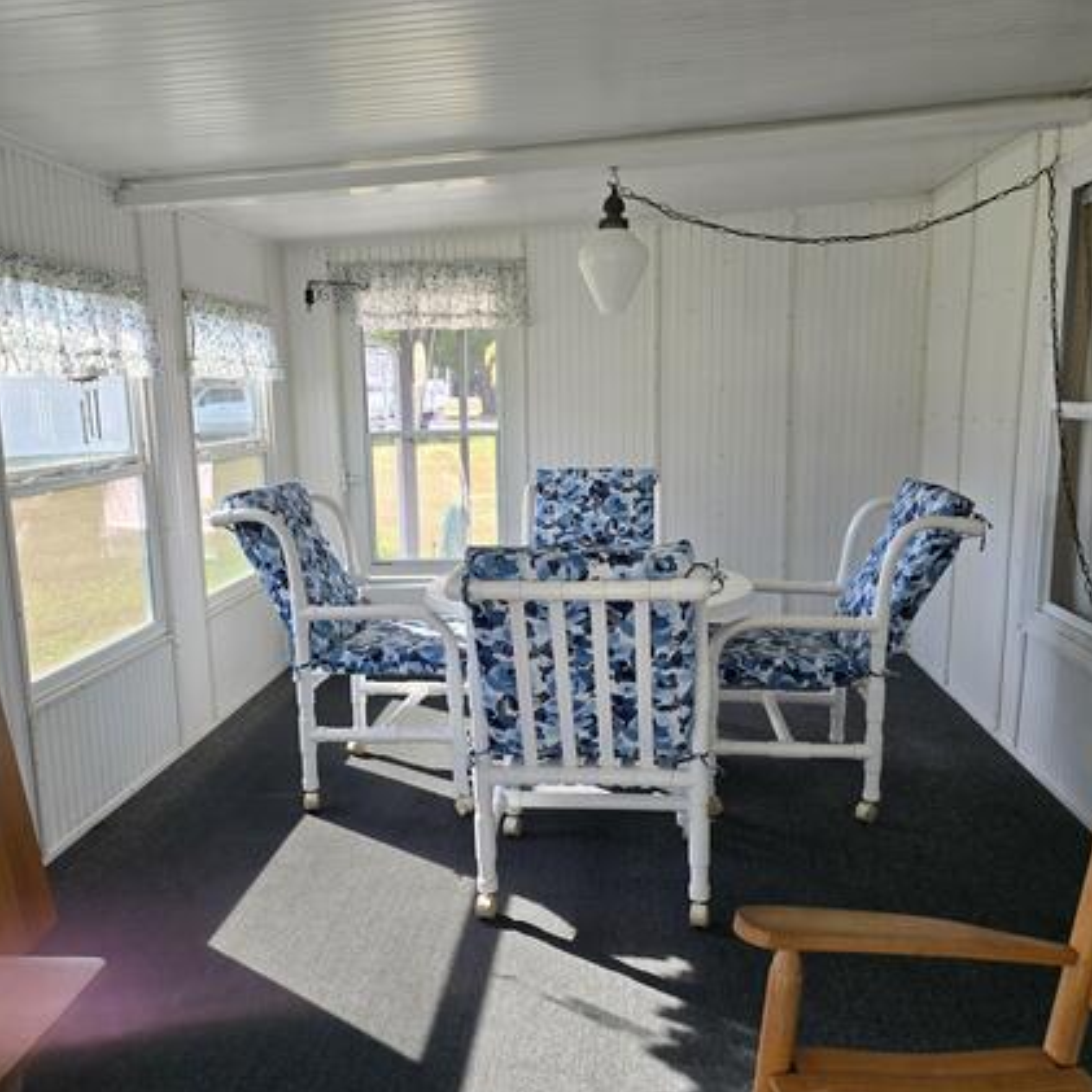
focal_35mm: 29
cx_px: 540
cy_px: 568
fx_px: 1035
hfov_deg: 55.6
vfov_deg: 55.6
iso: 25
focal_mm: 6.3
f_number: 1.7
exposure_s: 1/180
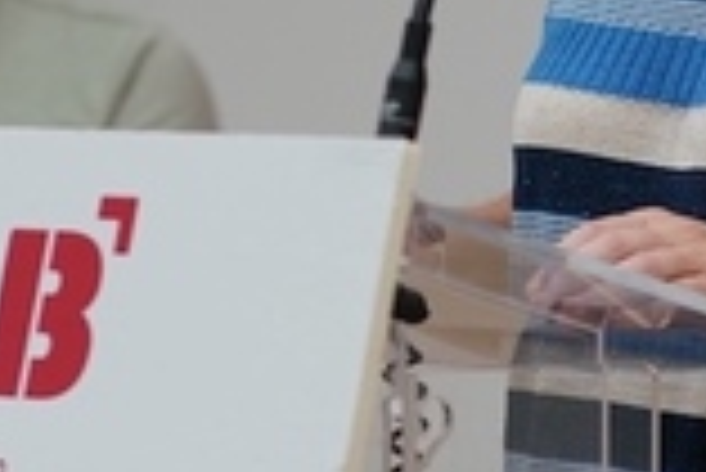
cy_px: 148
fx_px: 7694
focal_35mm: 392
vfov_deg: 3.5
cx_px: 324
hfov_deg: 5.3
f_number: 2.2
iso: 400
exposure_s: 1/400
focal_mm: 85
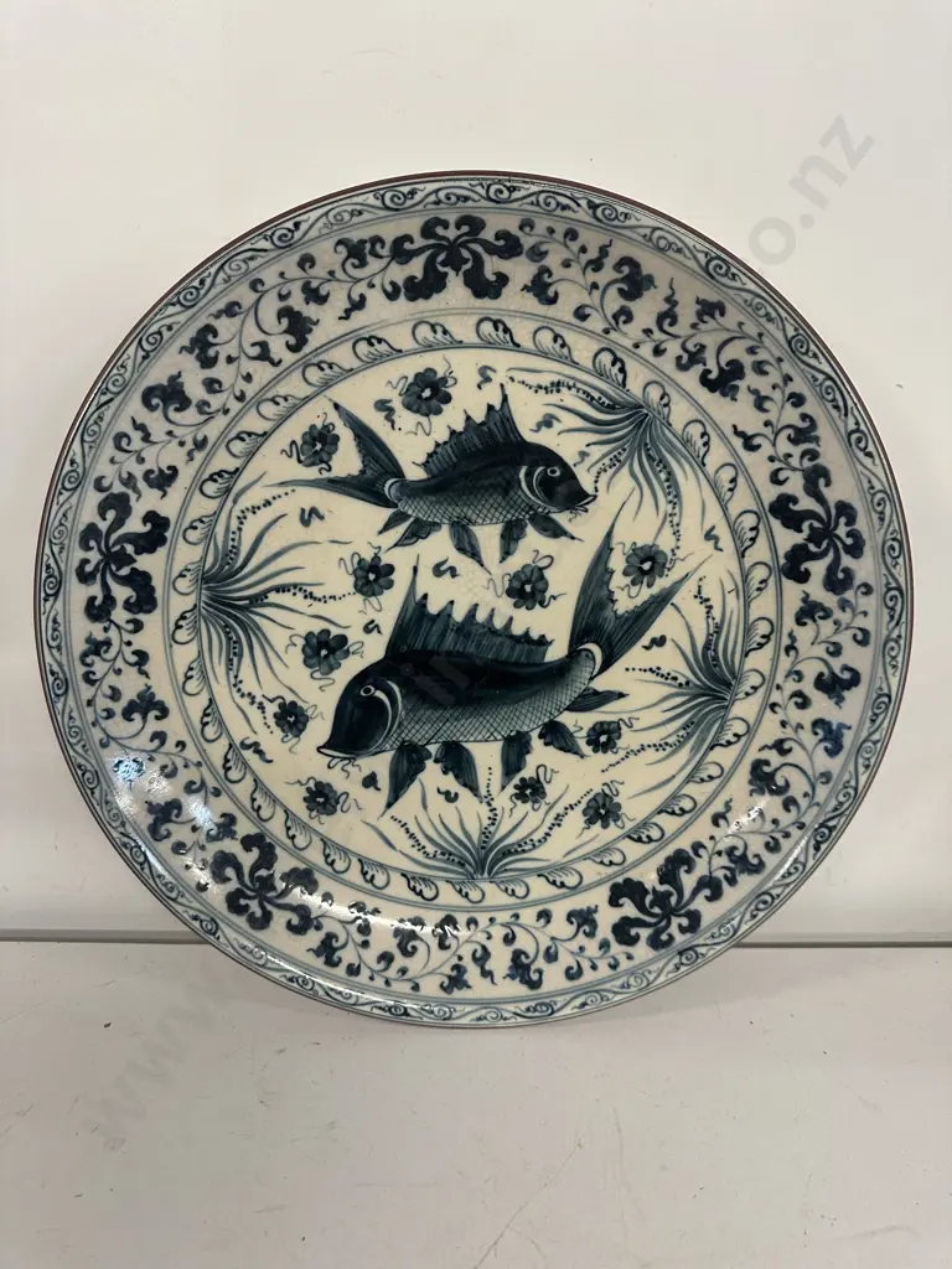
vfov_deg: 71.6
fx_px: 880
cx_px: 476
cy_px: 634
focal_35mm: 24
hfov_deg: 56.8
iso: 200
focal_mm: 6.86
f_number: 1.78
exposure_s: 1/100
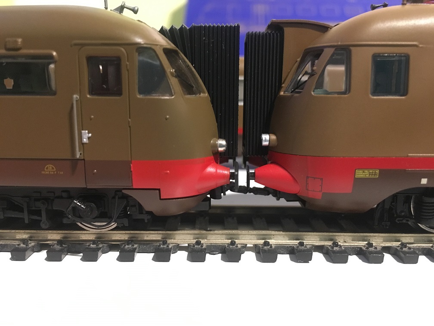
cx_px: 217
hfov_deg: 61.7
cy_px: 163
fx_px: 364
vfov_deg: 48.2
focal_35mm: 29
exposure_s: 1/17
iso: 400
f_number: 2.2
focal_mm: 4.15
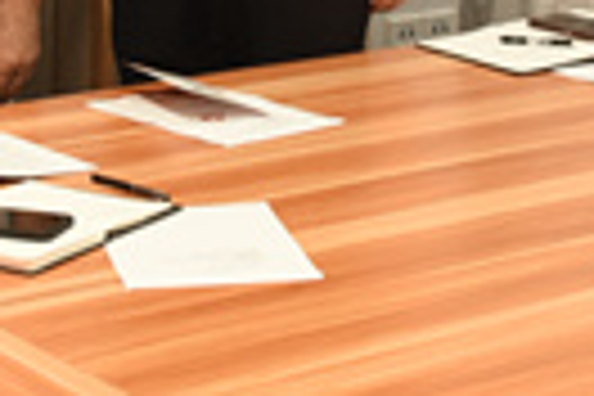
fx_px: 2409
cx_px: 360
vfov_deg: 8.8
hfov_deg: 14.0
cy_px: -459
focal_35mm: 146
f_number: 5
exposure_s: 1/100
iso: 1600
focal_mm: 24
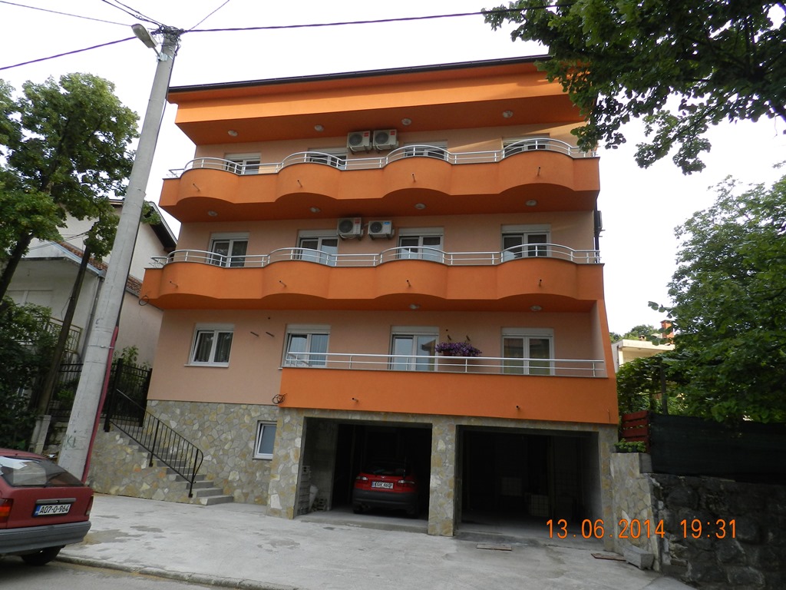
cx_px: 393
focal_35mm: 23
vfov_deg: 58.9
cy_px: 295
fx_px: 522
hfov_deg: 73.9
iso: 160
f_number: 3.4
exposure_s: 1/160
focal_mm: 4
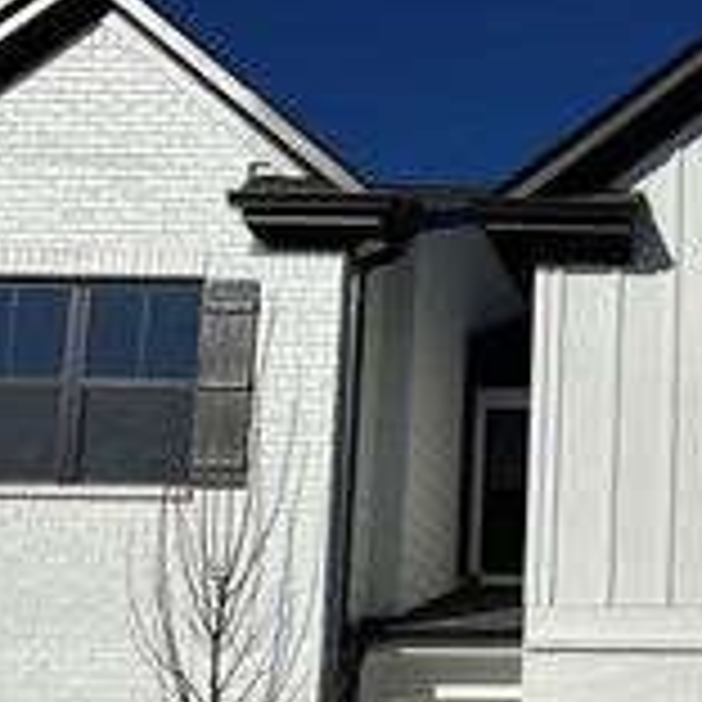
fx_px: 1560
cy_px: 650
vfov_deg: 24.5
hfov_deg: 22.8
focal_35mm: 68
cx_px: 891
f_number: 1.78
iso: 80
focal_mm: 6.86
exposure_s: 1/18519
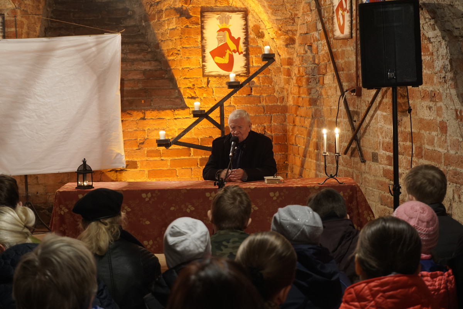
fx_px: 965
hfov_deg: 27.0
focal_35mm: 75
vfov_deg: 18.2
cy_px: 154
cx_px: 232
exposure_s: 1/1.6
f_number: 5.6
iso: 500
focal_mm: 50
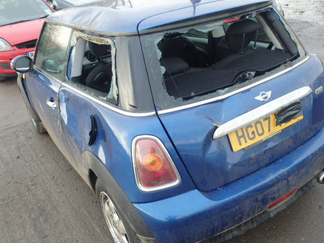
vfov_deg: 41.7
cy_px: 133
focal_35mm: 34
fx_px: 318
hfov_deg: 53.9
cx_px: 180
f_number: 3.9
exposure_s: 1/60
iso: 200
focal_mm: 5
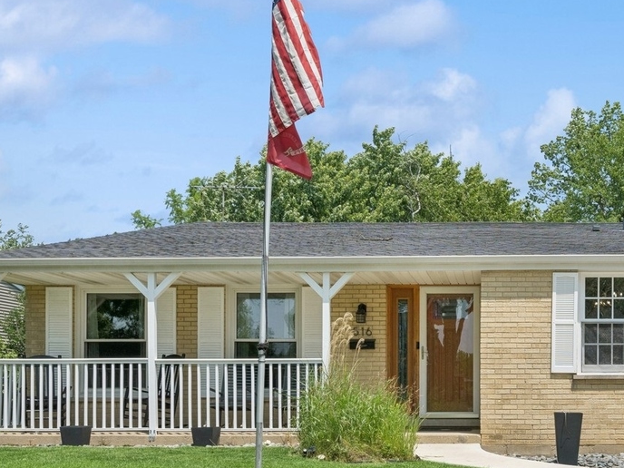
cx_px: 568
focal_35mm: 44
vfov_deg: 32.5
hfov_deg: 39.6
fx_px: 796
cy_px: 318
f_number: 9
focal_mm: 19.5
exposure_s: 1/640
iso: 200
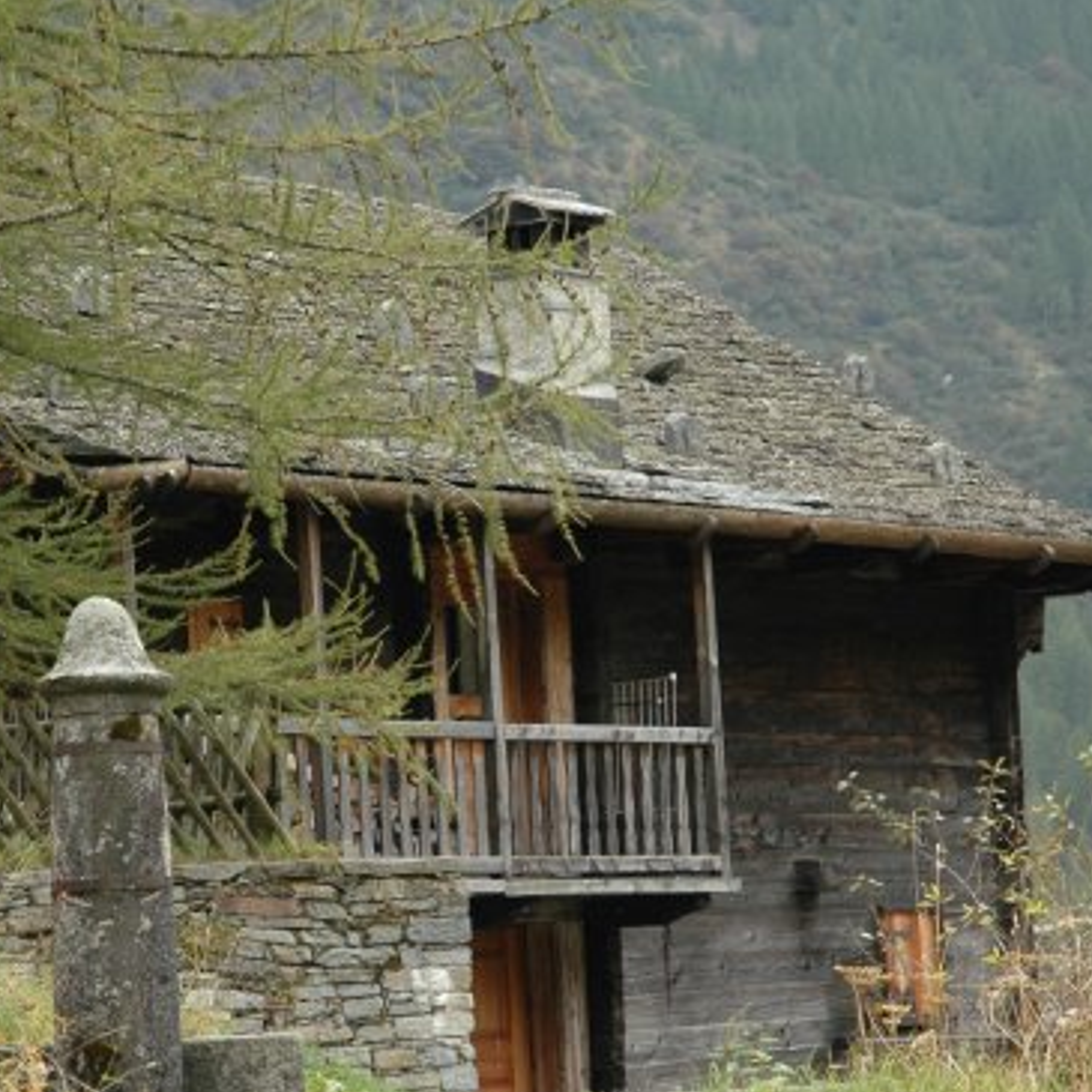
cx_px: 365
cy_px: 661
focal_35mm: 156
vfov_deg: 11.2
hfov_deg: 11.2
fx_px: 5568
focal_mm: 62
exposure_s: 1/100
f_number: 5
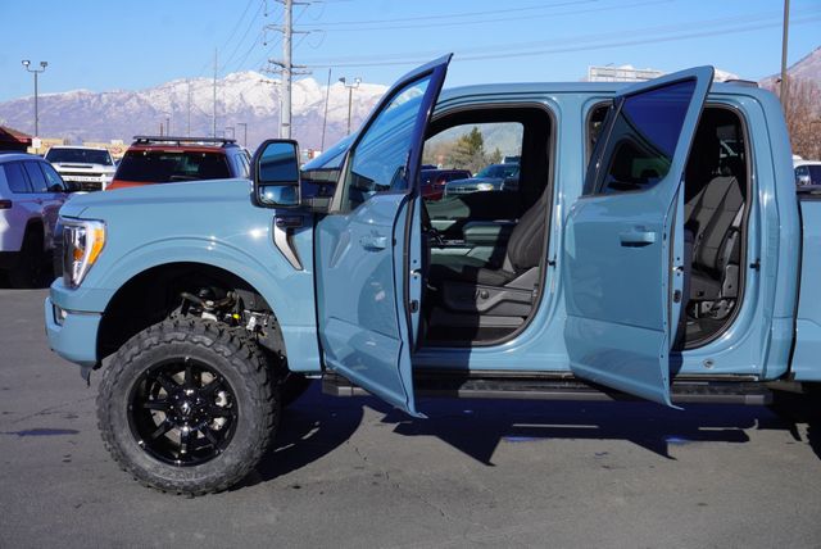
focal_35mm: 45
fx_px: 1027
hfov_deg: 43.6
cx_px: 410
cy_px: 274
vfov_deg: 29.9
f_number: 11
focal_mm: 30
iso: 100
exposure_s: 1/125
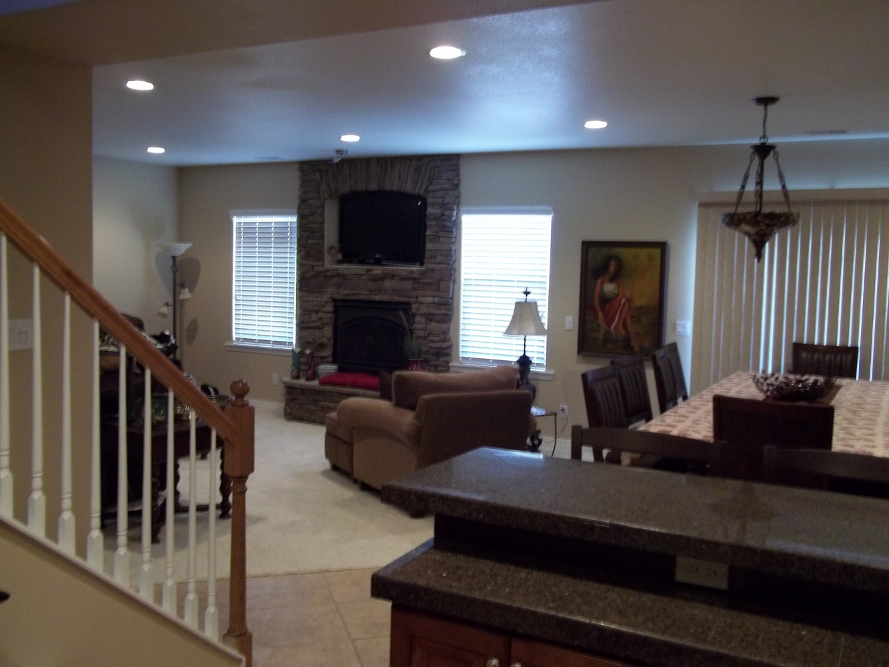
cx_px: 444
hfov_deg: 56.8
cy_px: 334
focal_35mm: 32
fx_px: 822
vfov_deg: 44.2
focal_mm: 5.7
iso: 160
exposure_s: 1/10
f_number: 2.9
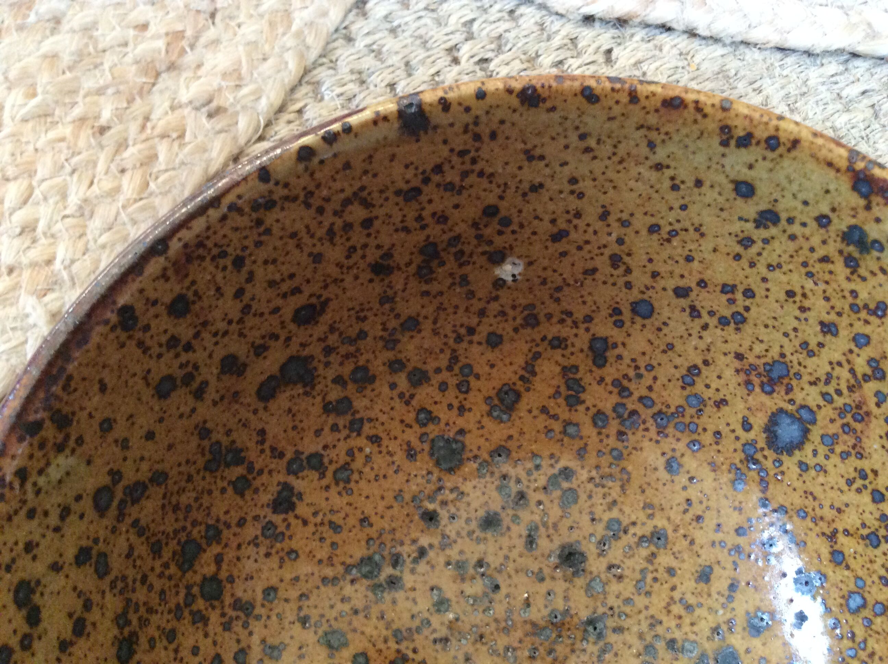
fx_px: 820
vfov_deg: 44.1
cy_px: 332
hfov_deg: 56.9
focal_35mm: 32
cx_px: 444
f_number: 2.4
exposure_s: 1/25
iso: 250
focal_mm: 3.3
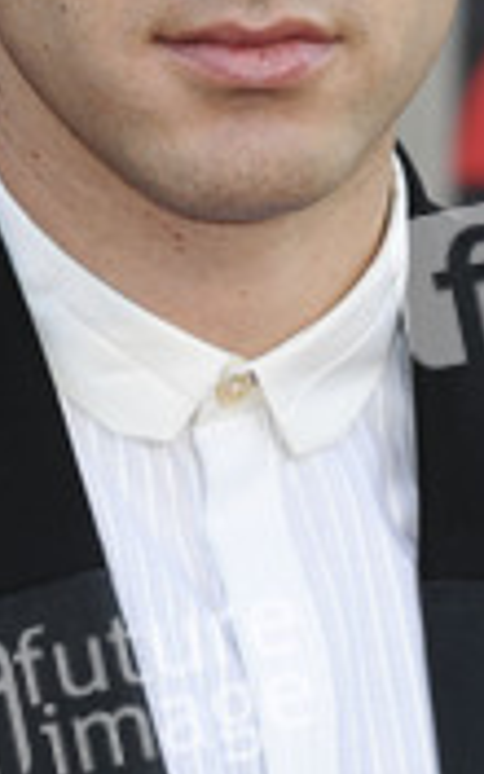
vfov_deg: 3.5
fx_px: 12814
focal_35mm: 607
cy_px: 44
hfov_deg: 2.2
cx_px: 218
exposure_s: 1/200
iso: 320
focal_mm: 175
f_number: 5
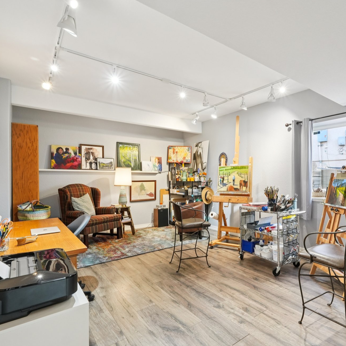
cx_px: 227
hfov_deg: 72.9
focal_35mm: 20
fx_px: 226
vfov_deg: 74.8
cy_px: 179
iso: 800
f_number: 8
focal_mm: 10
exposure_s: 1/6
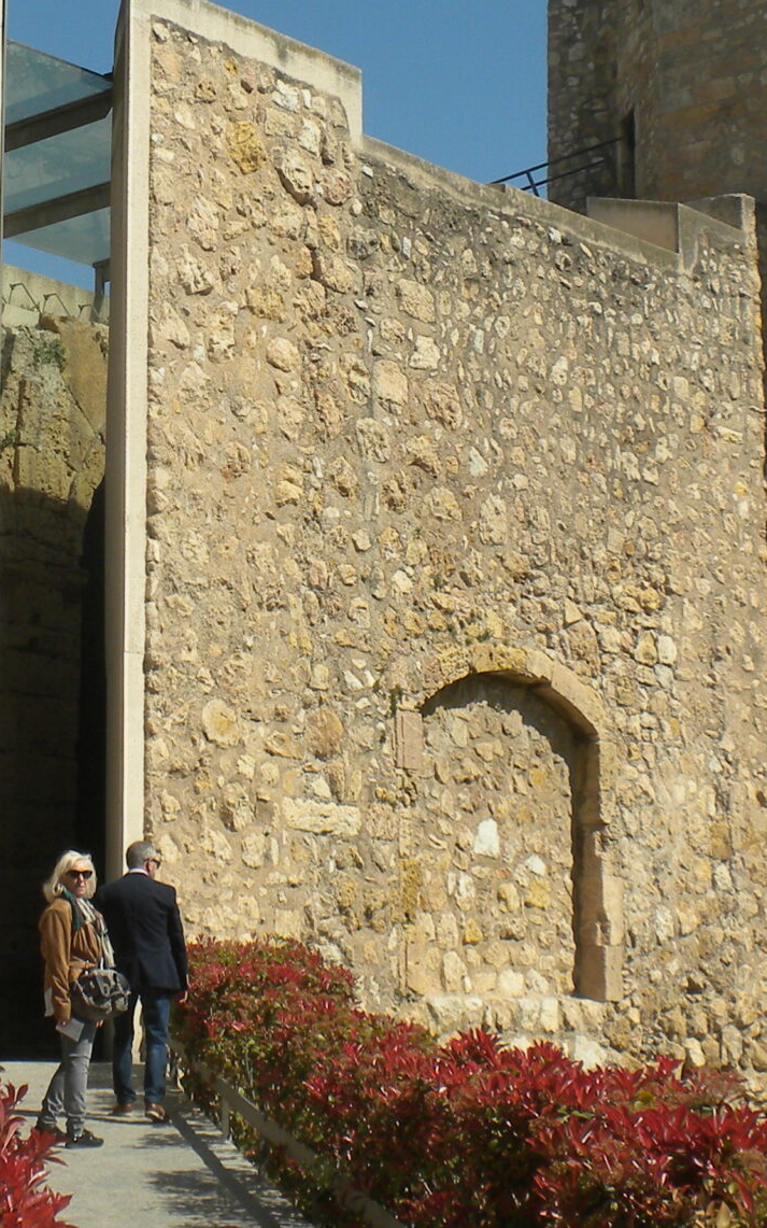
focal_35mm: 88
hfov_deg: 14.8
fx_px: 2944
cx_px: 148
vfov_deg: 23.5
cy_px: 461
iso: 64
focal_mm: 6.6
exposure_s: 1/154
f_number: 10
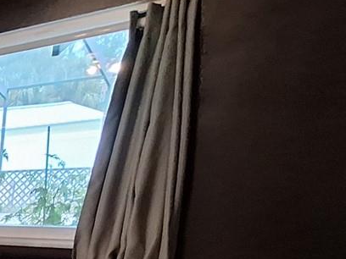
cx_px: -258
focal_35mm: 51
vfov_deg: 22.6
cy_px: 404
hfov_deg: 23.0
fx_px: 510
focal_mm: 1.74
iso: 200
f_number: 2.2
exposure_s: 1/24
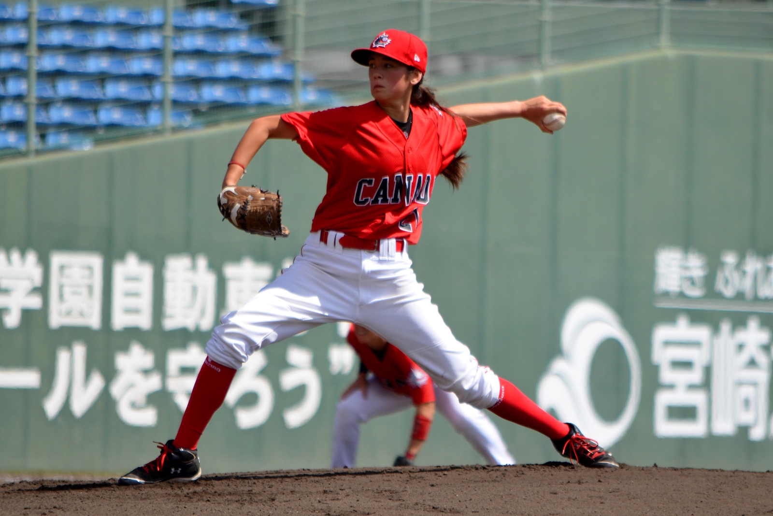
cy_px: 258
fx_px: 9665
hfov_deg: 4.6
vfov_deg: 3.1
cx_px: 386
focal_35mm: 450
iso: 400
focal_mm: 300
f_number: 7.1
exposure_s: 1/1600
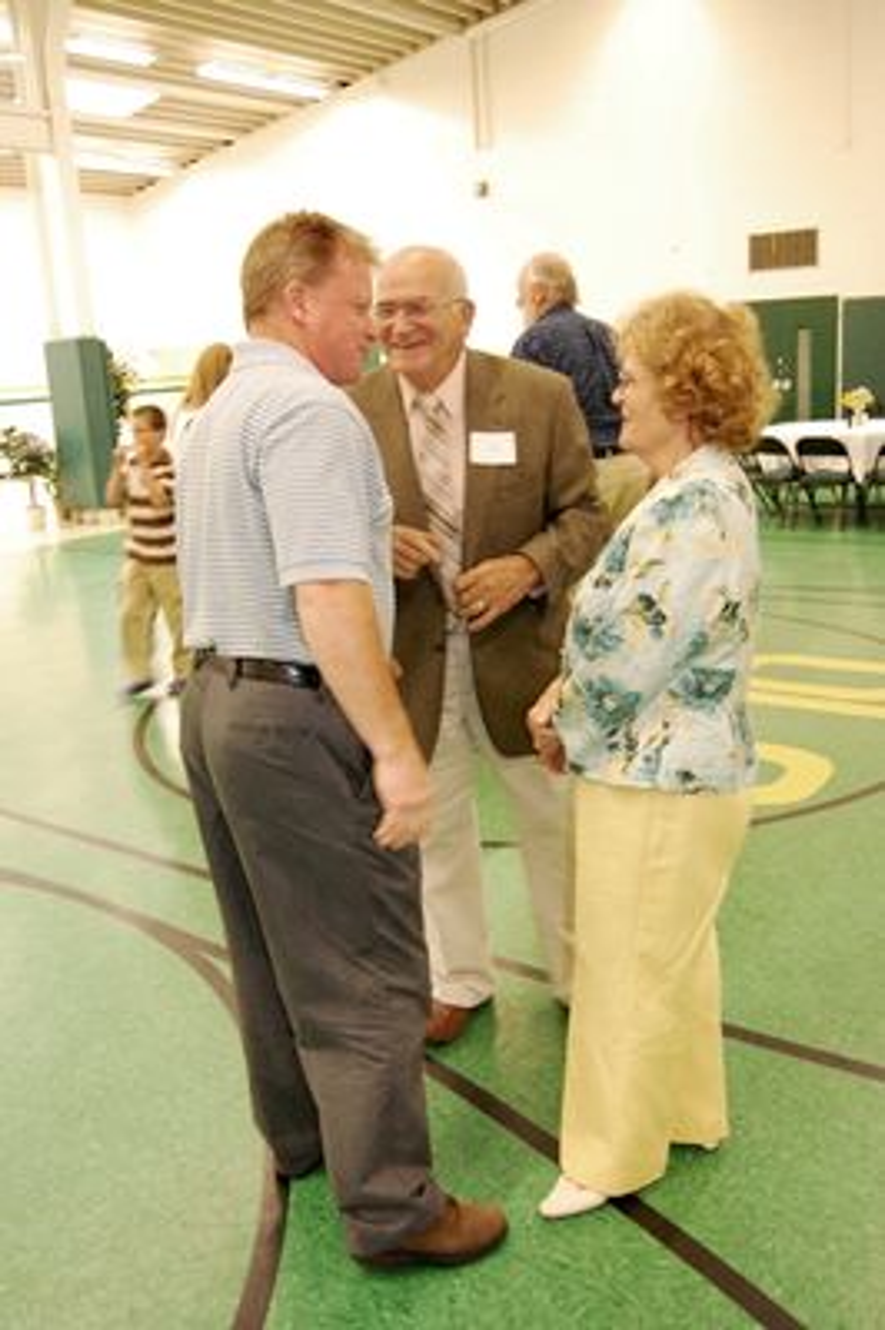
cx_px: 442
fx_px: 1108
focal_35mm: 30
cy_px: 665
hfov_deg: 43.5
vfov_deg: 62.0
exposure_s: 1/25
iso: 1600
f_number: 3.8
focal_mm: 20
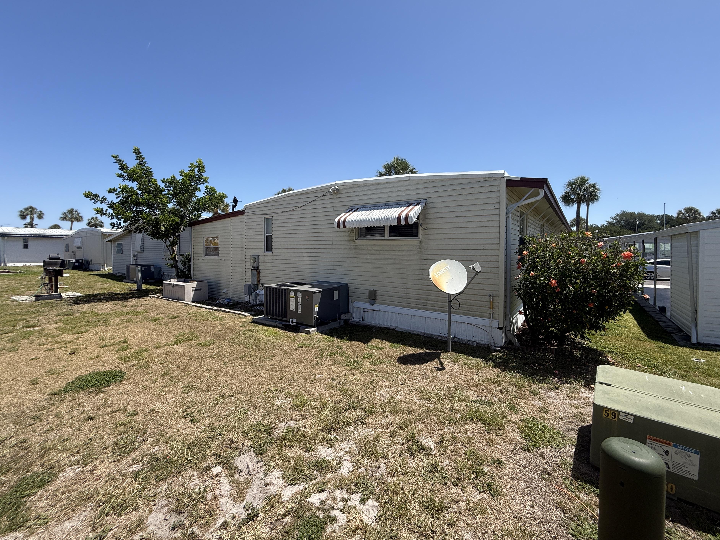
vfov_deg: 81.7
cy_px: 255
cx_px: 373
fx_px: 312
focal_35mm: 15
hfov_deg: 98.1
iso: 50
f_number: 2.2
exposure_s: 1/1745
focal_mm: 2.22
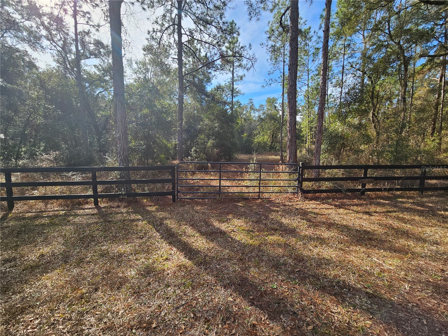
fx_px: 168
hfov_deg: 106.2
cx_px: 224
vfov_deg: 89.9
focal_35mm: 13
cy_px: 168
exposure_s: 1/767
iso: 50
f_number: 2.2
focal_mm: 2.2
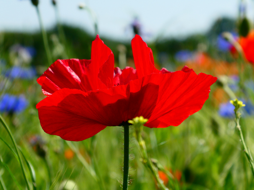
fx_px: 1570
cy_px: 95
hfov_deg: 9.2
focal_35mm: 214
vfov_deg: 6.9
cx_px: 127
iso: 80
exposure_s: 1/500
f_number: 5.6
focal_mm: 38.4
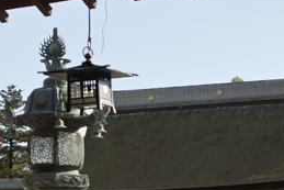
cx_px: 156
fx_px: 1279
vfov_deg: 8.3
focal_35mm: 162
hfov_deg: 12.7
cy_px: 270
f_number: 2.8
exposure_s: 1/800
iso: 100
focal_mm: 24.2
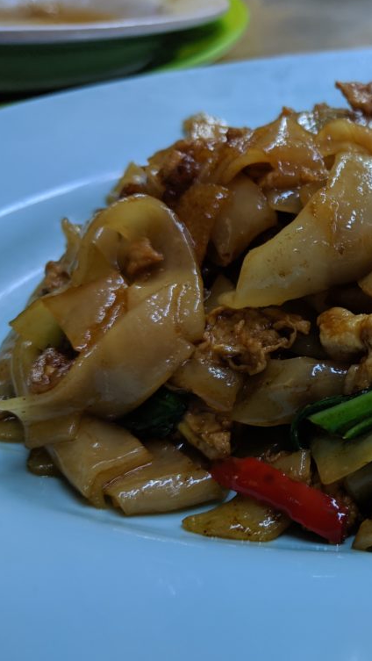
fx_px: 701
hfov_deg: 27.6
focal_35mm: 40
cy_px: 331
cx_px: 390
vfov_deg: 50.5
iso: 93
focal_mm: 4.44
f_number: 1.8
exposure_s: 1/125
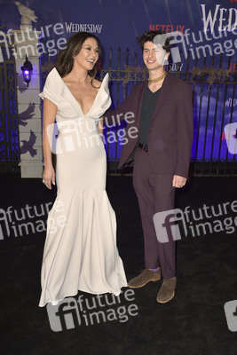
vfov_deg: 53.1
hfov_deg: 36.9
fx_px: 355
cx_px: 118
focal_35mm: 36
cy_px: 178
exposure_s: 1/250
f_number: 6.3
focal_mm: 36
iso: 640
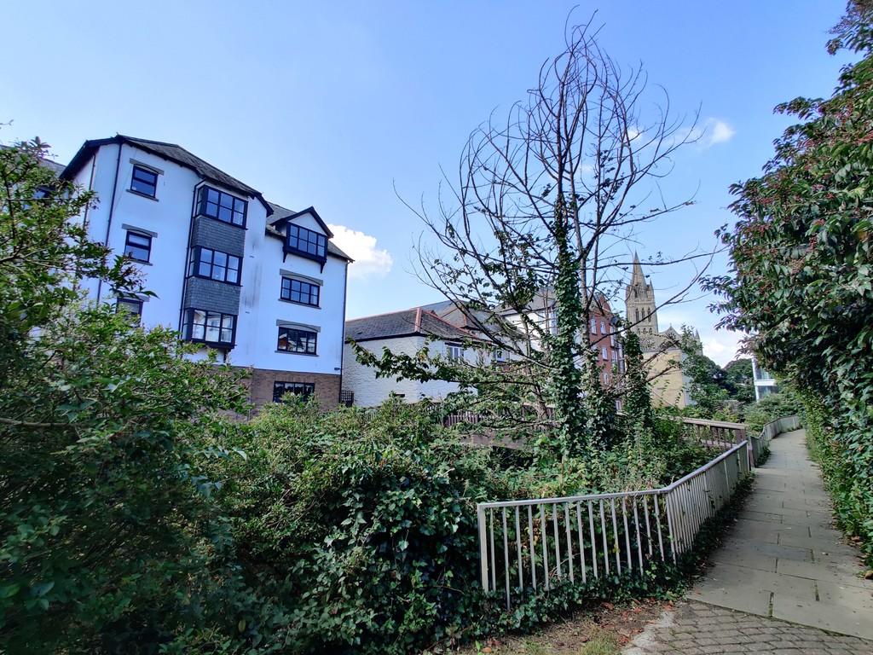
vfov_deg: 89.9
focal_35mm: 13
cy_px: 328
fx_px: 328
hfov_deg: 106.2
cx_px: 436
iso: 100
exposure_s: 1/204
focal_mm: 2.25
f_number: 2.2
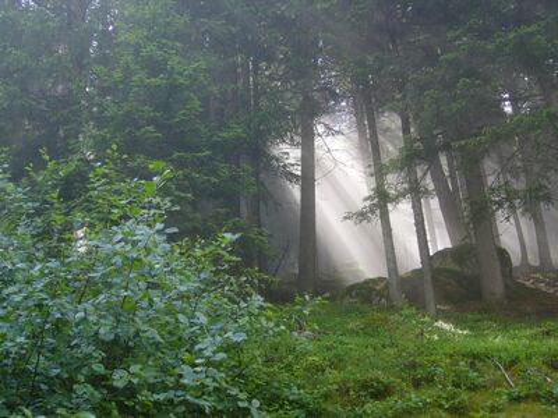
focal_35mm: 50
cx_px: 279
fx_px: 806
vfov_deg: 29.1
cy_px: 209
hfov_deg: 38.2
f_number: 3.3
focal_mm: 8.3
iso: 80
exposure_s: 1/80
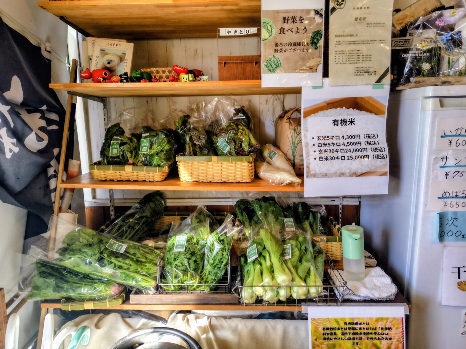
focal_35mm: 23
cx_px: 233
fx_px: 310
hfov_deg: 73.9
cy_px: 174
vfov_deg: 58.9
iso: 118
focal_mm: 5.6
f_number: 1.9
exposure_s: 1/100
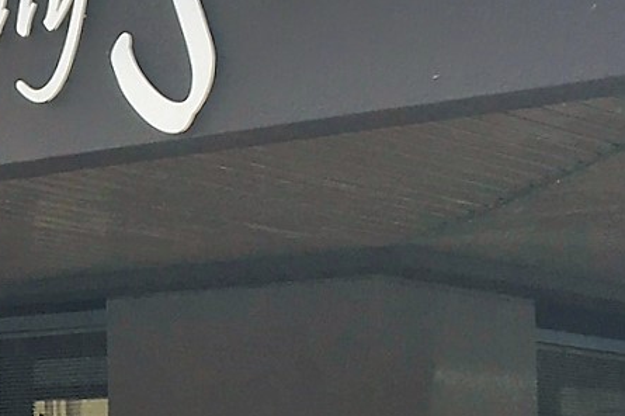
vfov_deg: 10.5
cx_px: -136
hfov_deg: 15.2
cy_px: 310
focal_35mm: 130
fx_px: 2255
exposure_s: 1/422
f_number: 2.2
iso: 25
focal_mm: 4.15
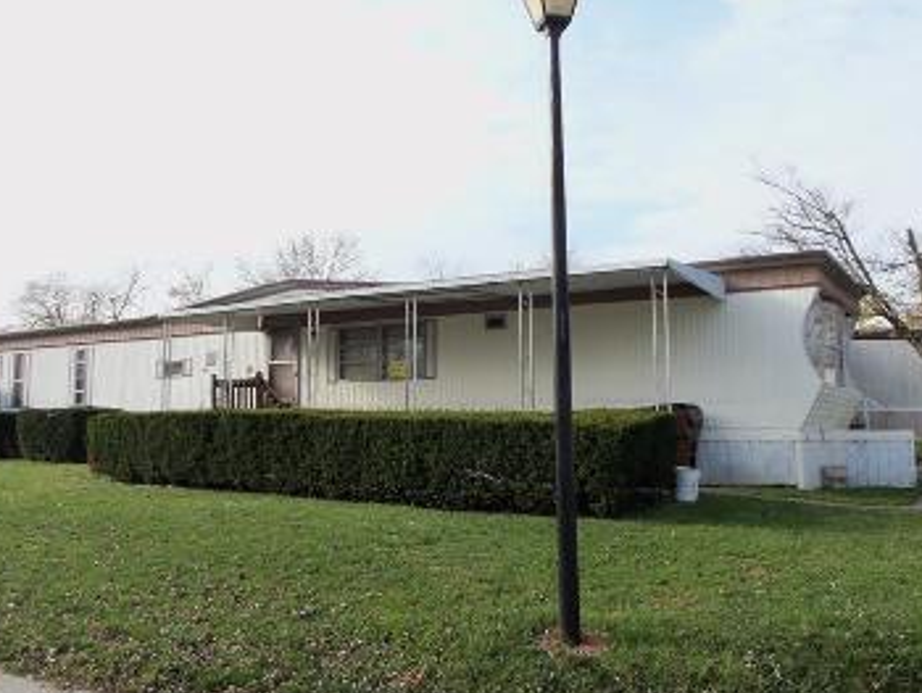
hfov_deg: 56.8
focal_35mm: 32
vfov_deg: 44.2
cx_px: 445
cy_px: 329
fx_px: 853
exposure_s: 1/320
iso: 64
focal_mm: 5.1
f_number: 3.3
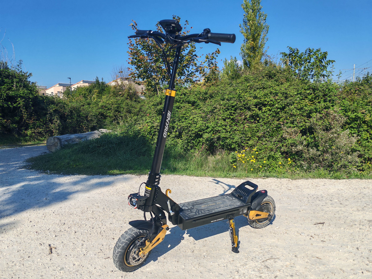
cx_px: 186
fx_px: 290
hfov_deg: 65.3
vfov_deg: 51.4
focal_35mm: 27
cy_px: 140
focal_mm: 5.52
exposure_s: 1/2600
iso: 50
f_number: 1.95
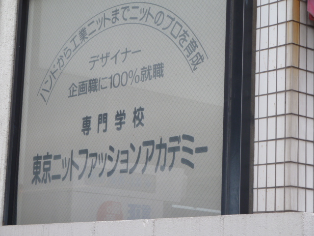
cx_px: 157
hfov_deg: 18.9
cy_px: 118
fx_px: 943
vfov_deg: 14.2
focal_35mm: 104
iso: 80
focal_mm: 17
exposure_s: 1/80
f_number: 4.3
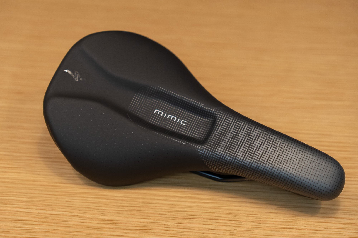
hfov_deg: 24.6
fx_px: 820
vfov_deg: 16.6
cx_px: 179
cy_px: 119
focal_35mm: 82
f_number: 2.8
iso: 1250
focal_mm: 55
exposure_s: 1/500
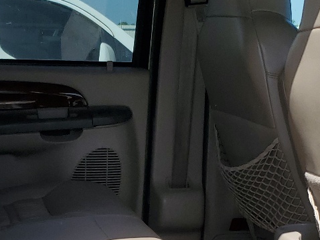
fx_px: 805
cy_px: 237
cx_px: 123
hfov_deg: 22.4
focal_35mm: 87
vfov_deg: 16.6
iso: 50
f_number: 1.5
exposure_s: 1/2500
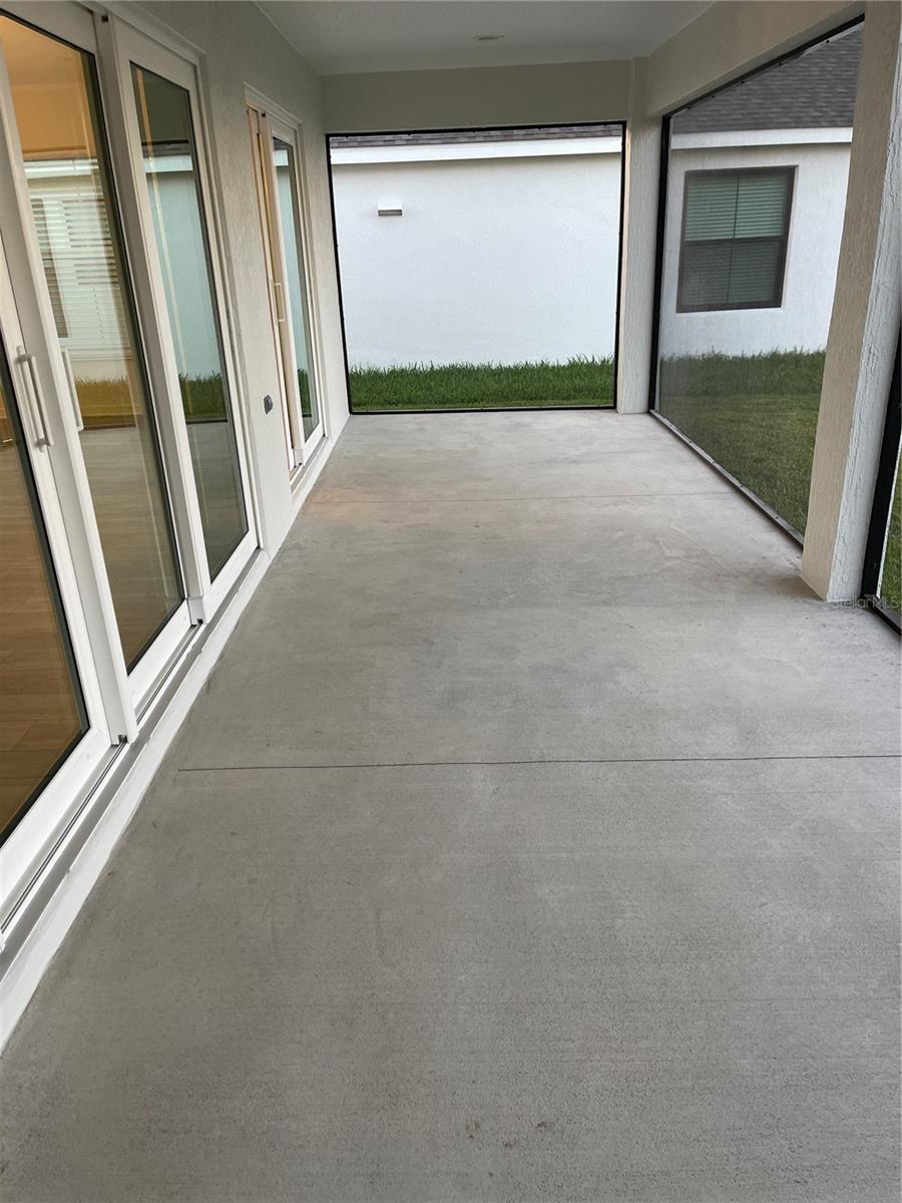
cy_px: 602
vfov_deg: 67.3
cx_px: 451
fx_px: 903
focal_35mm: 26
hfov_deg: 53.1
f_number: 1.6
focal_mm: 5.1
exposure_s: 1/120
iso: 125
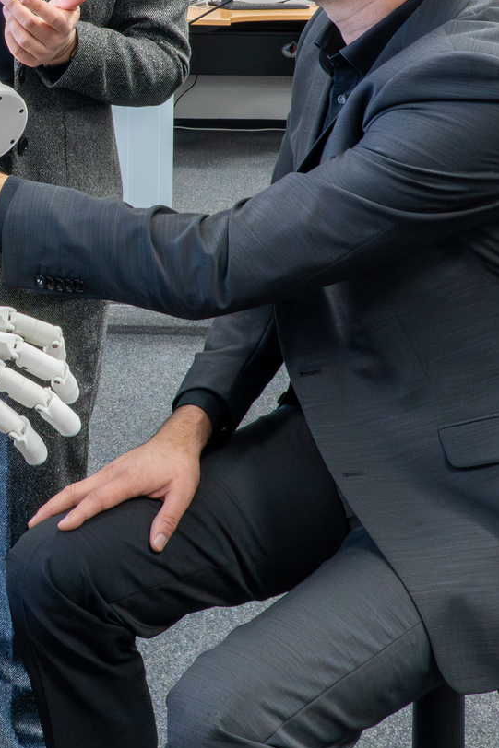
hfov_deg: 18.9
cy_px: 230
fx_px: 1435
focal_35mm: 69
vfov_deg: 29.0
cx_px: -55
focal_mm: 28
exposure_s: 1/30
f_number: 18
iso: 8000
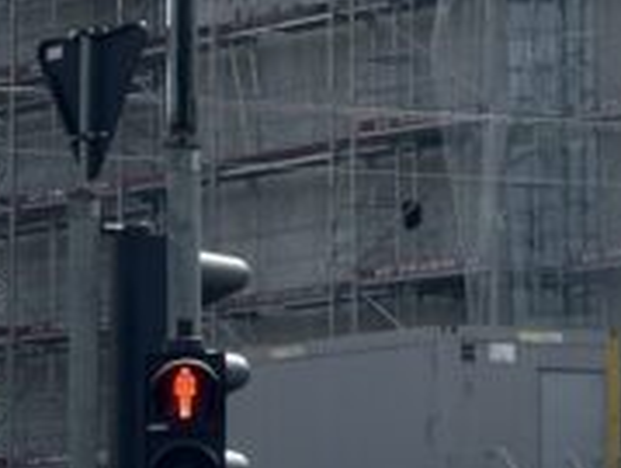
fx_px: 4925
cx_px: 1062
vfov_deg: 5.4
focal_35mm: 274
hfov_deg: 7.1
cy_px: -118
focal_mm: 6.86
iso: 64
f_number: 1.78
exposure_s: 1/6623
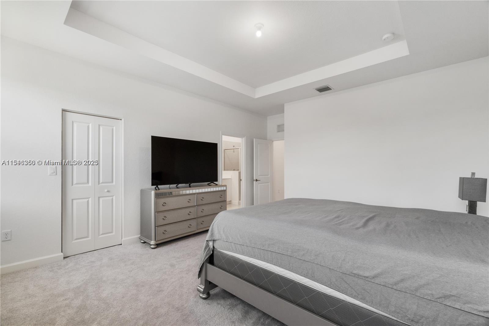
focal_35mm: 15
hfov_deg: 100.4
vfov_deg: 77.3
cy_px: 163
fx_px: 204
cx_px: 244
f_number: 9
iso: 250
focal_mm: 10
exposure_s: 1/4
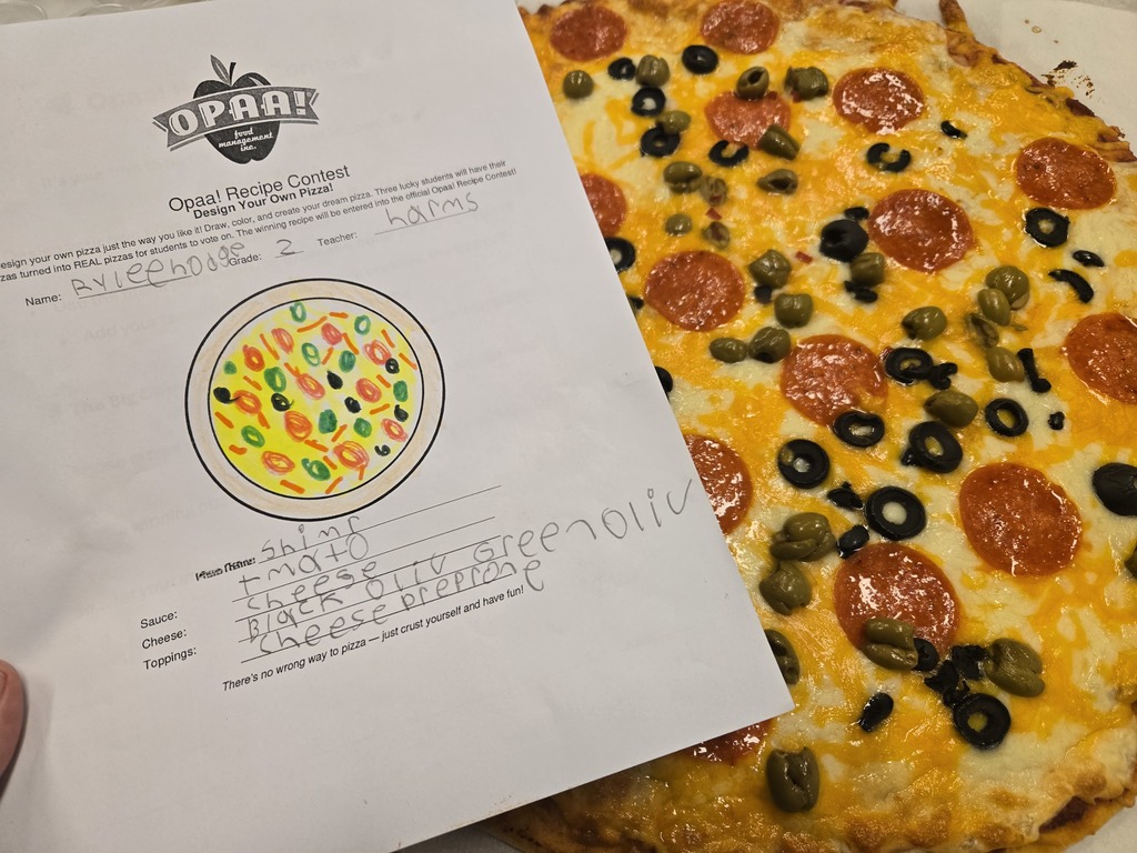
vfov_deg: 58.9
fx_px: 755
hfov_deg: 73.9
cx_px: 568
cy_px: 426
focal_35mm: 23
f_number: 1.8
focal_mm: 5.4
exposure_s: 1/120
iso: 160
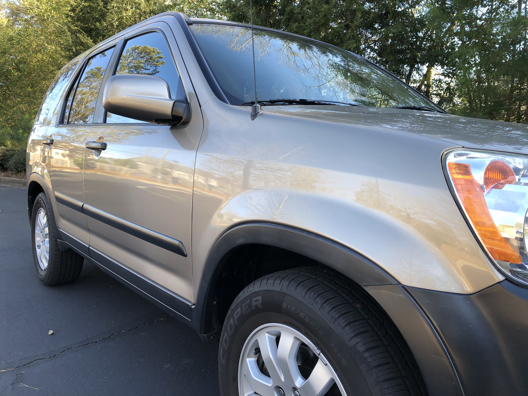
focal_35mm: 28
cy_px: 198
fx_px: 427
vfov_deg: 49.7
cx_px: 264
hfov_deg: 63.4
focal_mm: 3.99
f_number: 1.8
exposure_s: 1/147
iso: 20
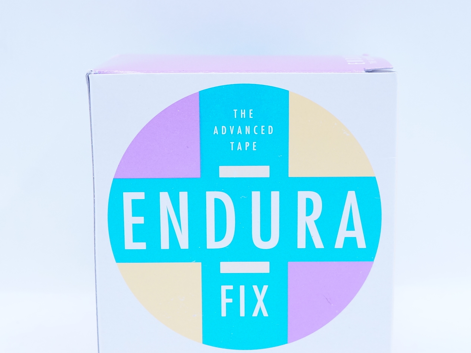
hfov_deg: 25.7
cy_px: 213
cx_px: 248
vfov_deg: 19.4
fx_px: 1033
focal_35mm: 76
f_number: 5.6
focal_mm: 27
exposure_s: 1/125
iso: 800
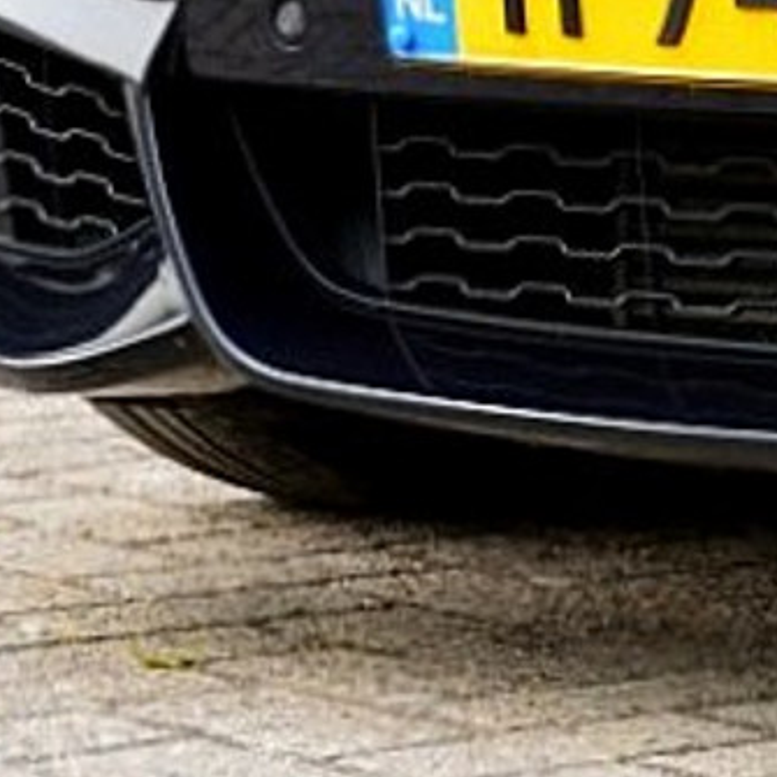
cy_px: -578
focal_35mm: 263
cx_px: 1844
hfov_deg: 6.4
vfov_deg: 6.5
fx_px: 6679
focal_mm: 36
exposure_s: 1/100
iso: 400
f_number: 9
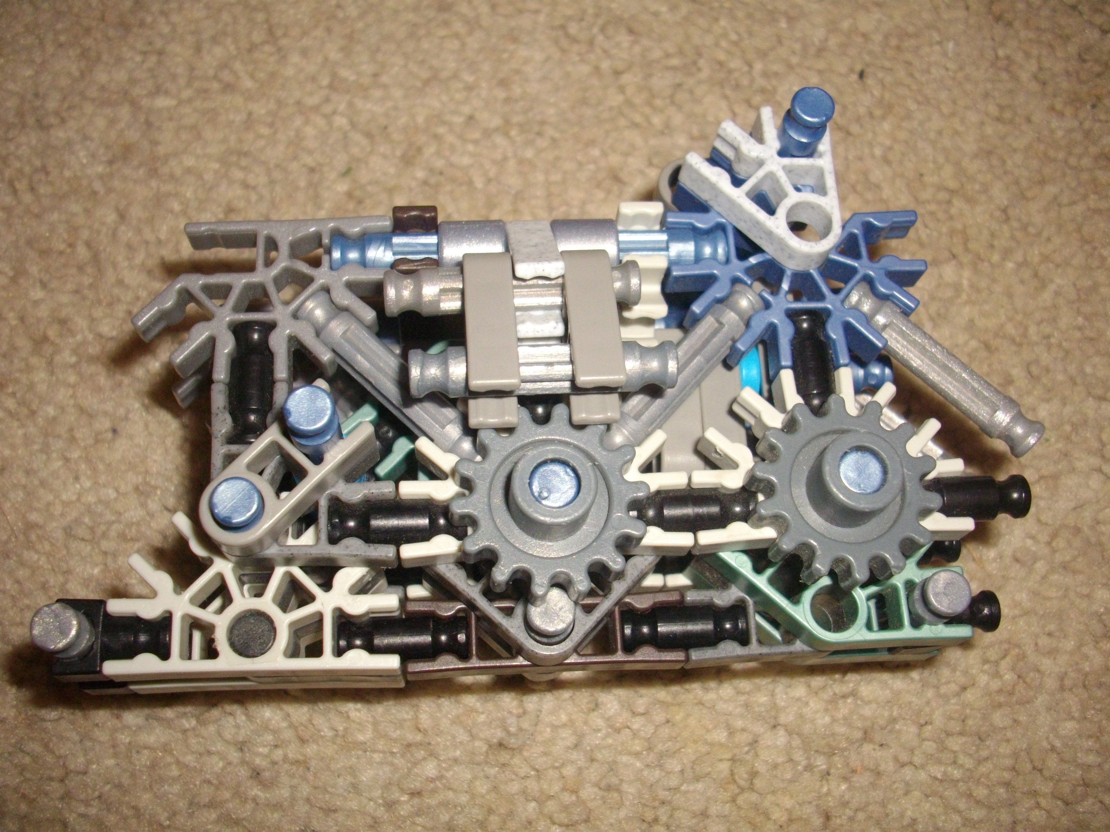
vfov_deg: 38.7
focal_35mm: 37
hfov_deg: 50.1
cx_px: 555
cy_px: 416
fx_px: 1186
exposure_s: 1/50
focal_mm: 6.2
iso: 200
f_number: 2.8
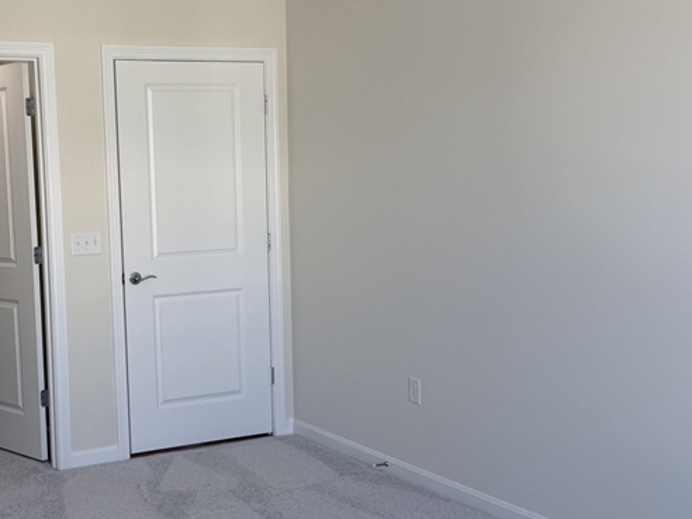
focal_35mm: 50
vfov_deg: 29.1
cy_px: 287
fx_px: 1000
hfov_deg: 37.2
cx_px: 163
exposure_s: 1/166
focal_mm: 6.76
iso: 64
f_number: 1.78
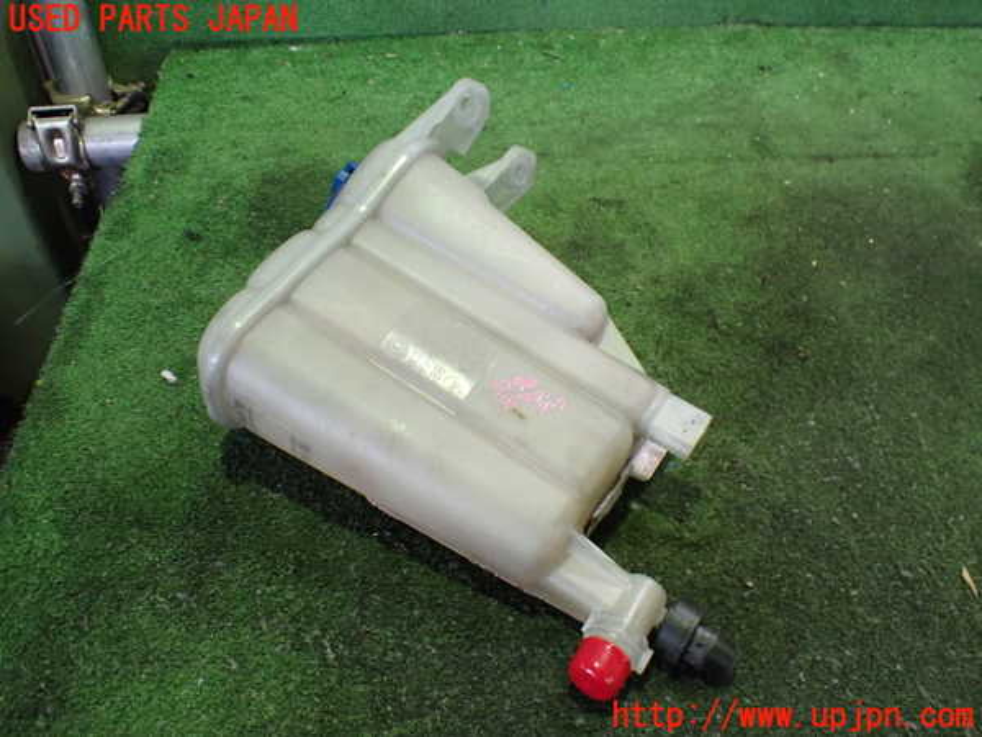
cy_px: 368
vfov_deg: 46.8
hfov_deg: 60.0
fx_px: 851
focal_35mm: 30
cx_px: 491
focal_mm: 5.4
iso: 800
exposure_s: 1/50
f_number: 2.3
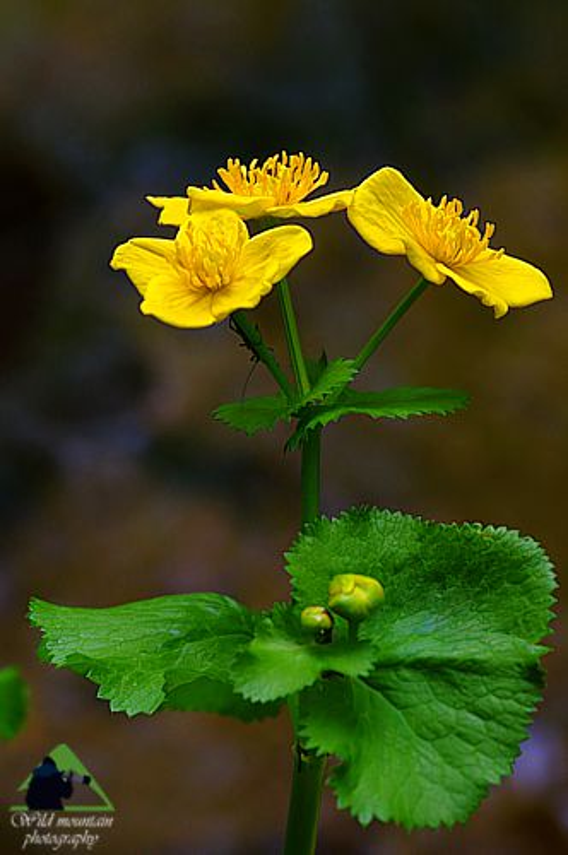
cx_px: 284
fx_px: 3560
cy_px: 428
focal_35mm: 150
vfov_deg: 13.7
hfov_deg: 9.1
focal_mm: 100
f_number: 7.1
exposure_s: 1/60
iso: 400
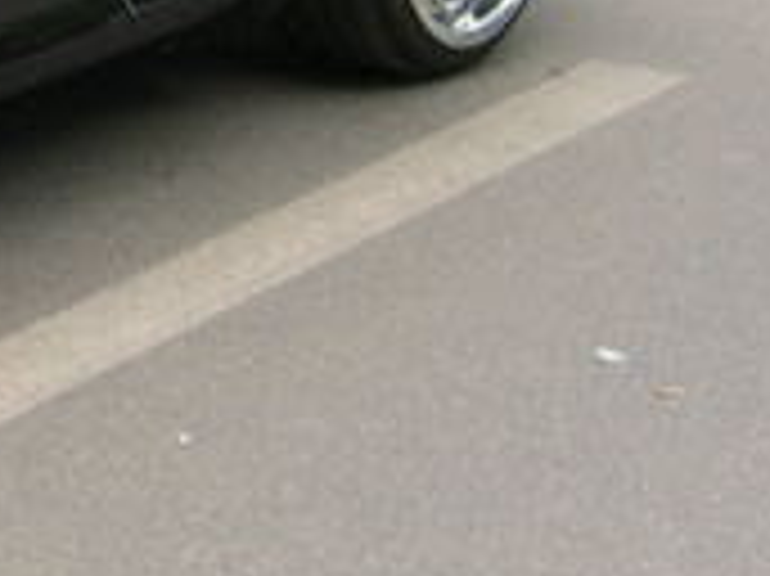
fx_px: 3957
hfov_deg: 10.0
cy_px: -68
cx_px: -937
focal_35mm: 178
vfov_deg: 8.3
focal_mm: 8
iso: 100
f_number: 2.8
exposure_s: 1/521
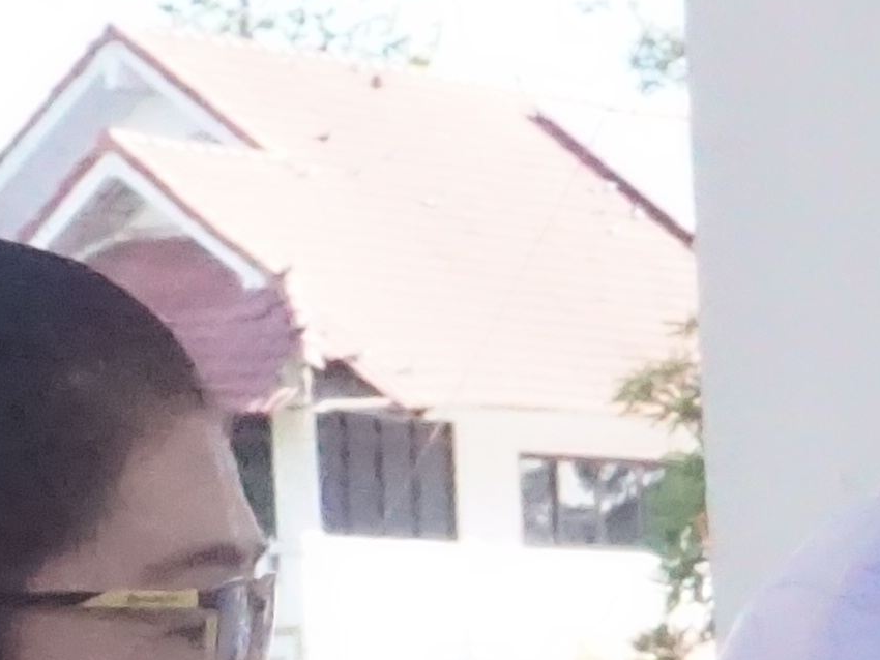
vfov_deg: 5.8
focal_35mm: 254
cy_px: 1117
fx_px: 6469
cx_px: 2101
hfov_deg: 7.3
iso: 12800
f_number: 11
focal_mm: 25
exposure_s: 1/2000
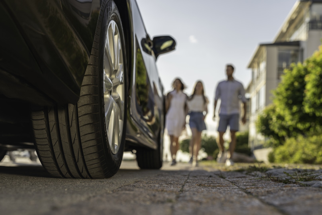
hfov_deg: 39.6
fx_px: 447
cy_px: 108
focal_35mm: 50
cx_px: 161
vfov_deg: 27.0
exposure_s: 1/160
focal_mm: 50
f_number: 4
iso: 100
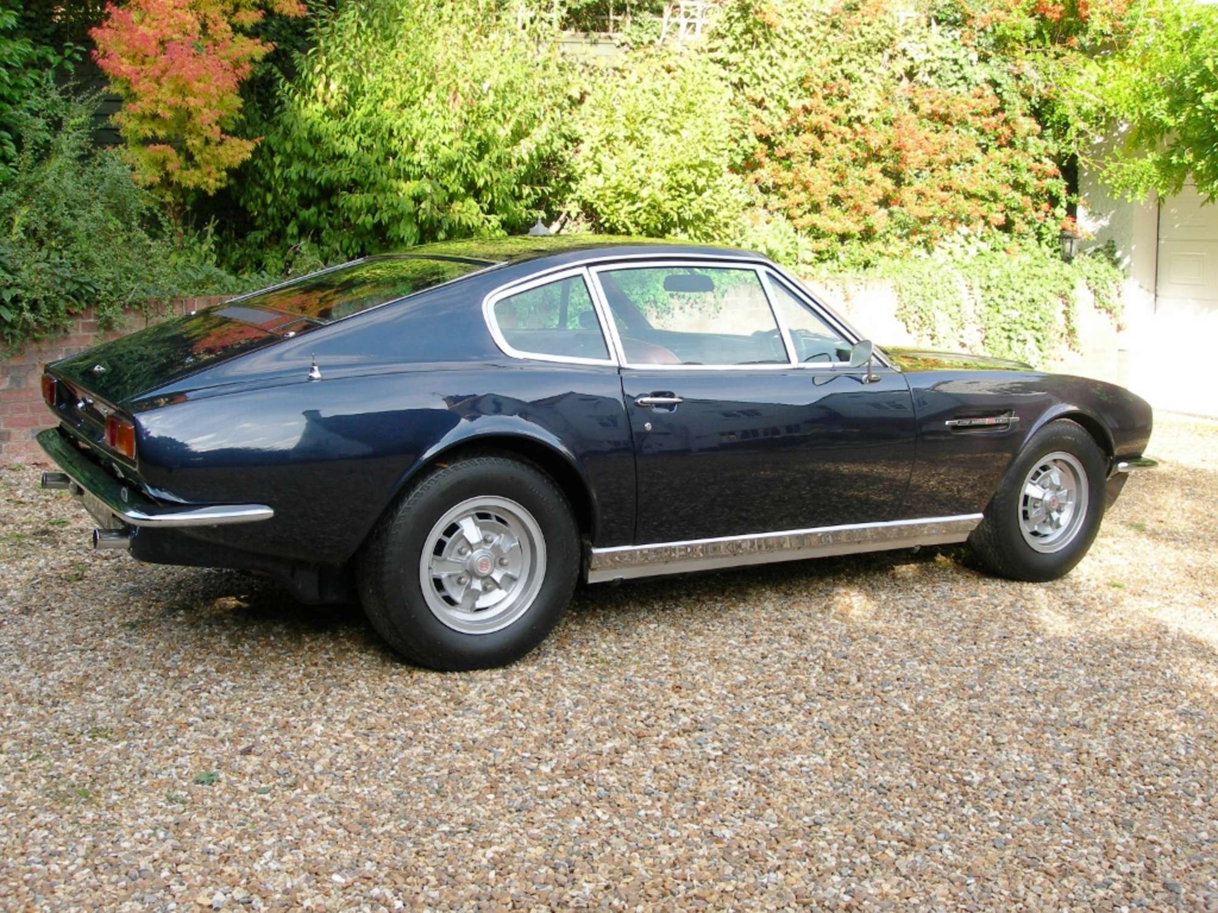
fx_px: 1337
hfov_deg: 49.0
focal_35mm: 38
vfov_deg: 37.7
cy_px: 456
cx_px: 609
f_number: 4.8
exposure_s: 1/79.8
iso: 50
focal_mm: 7.8
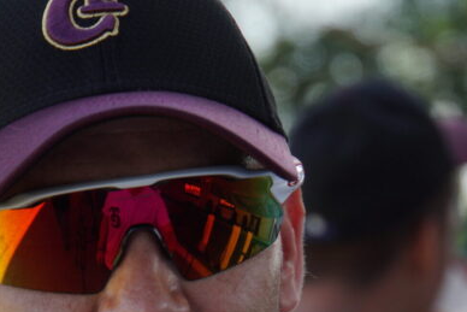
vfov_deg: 3.4
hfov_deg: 5.1
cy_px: 354
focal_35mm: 404
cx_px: 246
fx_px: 5242
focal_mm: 102
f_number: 6.3
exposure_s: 1/320
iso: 200
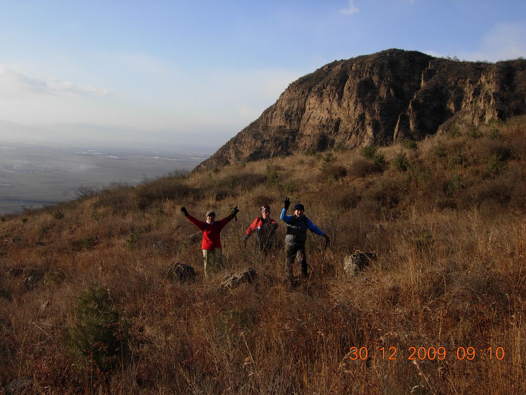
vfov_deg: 39.7
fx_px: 547
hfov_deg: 51.4
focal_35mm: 36
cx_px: 263
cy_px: 198
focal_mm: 7.5
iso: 50
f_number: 5.4
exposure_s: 1/342
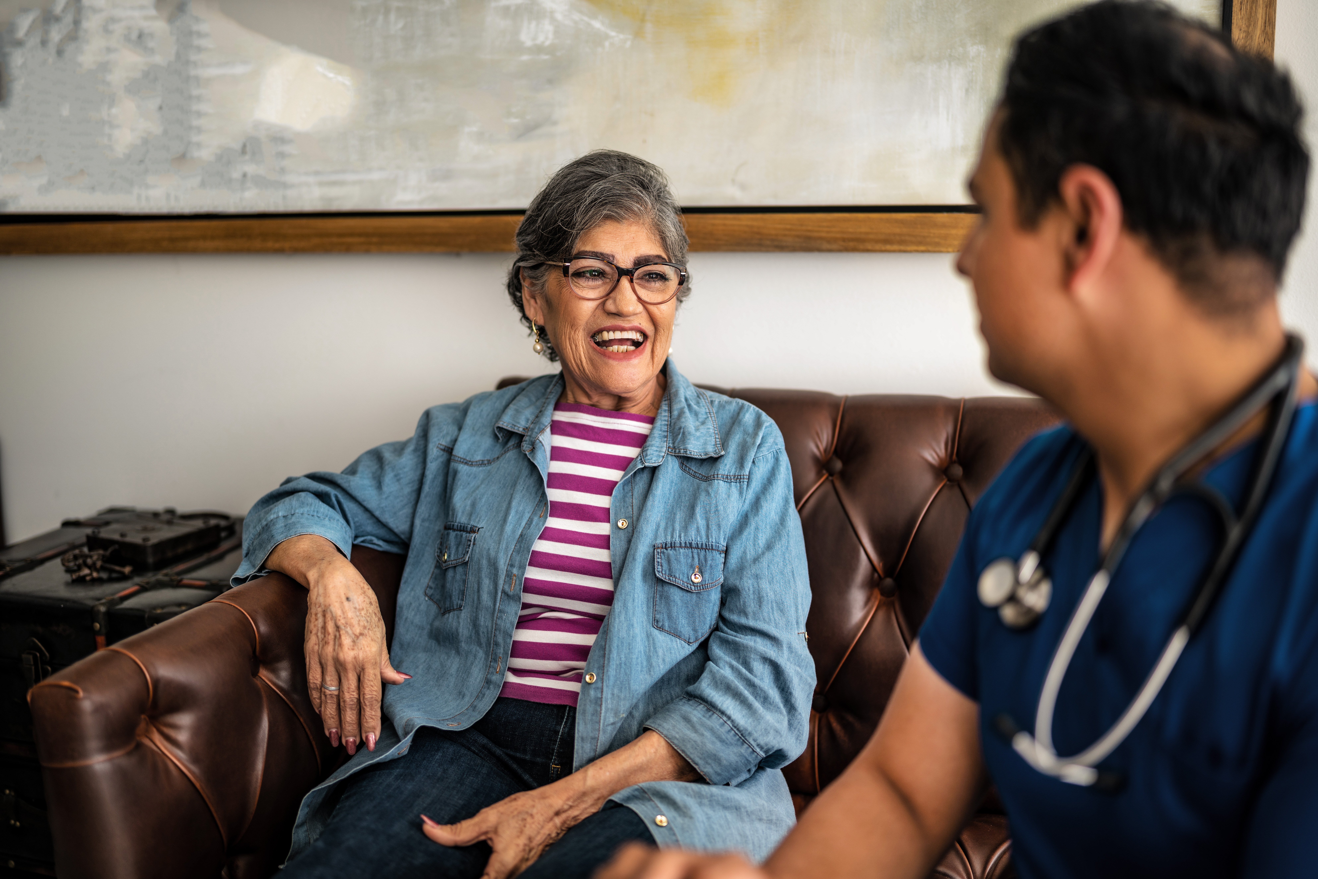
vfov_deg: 37.9
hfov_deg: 54.4
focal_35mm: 35
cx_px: 659
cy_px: 440
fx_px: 1281
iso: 50
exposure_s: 1/500
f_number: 1.2
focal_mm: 35
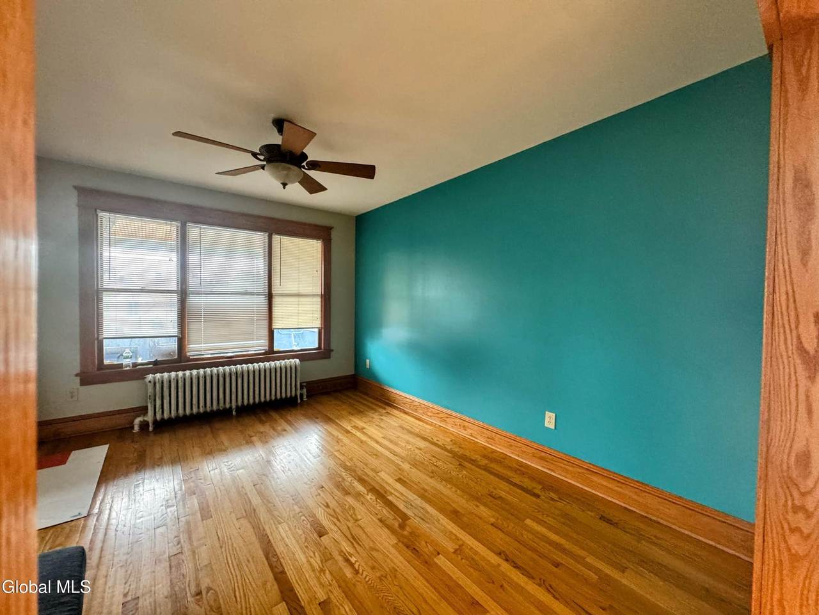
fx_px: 331
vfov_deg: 85.7
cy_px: 308
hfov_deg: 102.1
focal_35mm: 14
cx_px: 410
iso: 400
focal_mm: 2.22
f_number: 2.2
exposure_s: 1/60
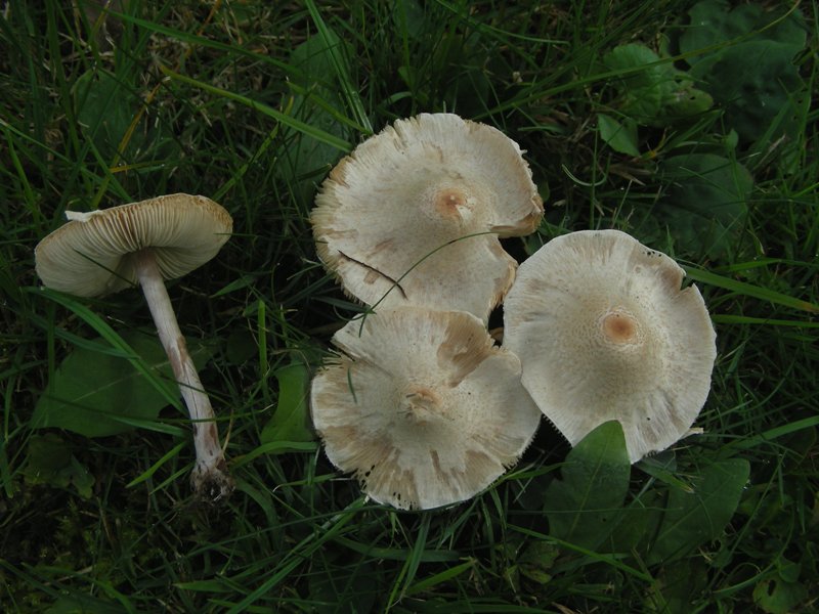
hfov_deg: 49.0
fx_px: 899
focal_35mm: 38
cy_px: 307
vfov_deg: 37.7
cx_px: 410
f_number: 3.5
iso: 50
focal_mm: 6.3
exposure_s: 1/107
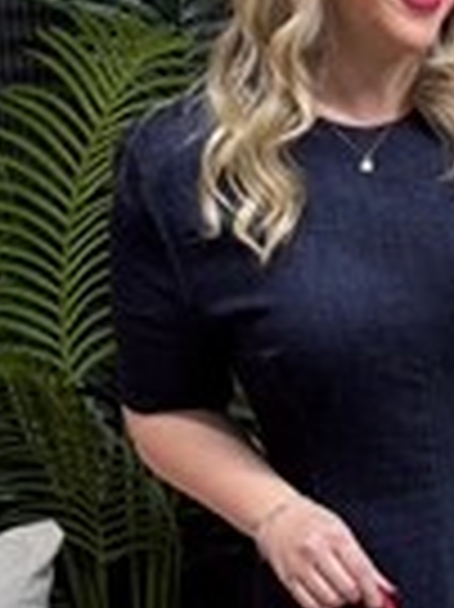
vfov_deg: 20.1
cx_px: 593
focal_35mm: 95
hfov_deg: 14.8
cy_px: 583
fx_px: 1664
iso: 200
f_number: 1.78
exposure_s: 1/50
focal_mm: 6.76
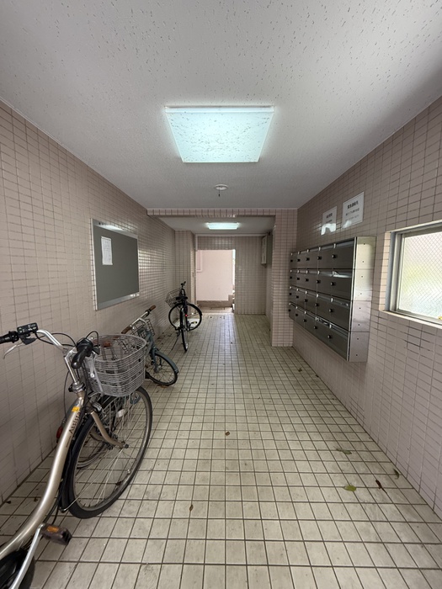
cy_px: 294
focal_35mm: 14
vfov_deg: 102.1
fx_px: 238
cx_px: 221
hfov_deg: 85.7
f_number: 2.2
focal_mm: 2.22
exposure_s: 1/100
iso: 250
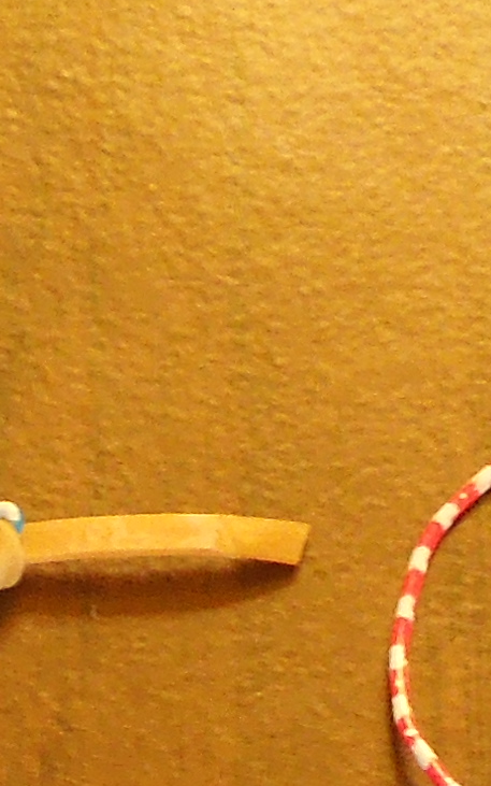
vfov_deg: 12.1
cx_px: 232
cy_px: 1073
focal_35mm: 167
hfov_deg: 7.9
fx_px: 3575
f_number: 3.3
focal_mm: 4.5
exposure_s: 1/15
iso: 400
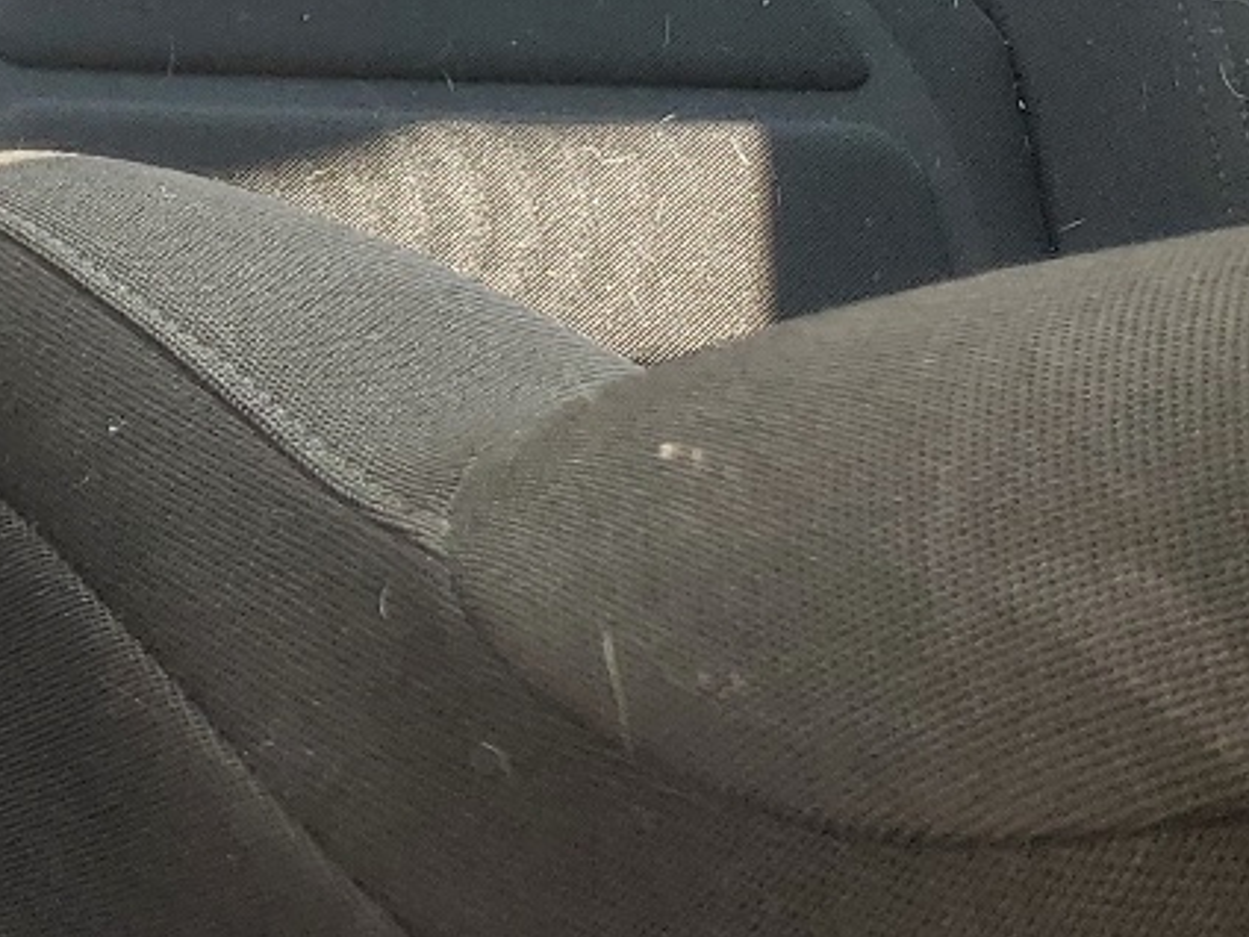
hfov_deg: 16.5
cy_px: -725
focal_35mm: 98
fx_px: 3536
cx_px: -1060
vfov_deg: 13.6
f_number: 1.5
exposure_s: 1/167
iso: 50
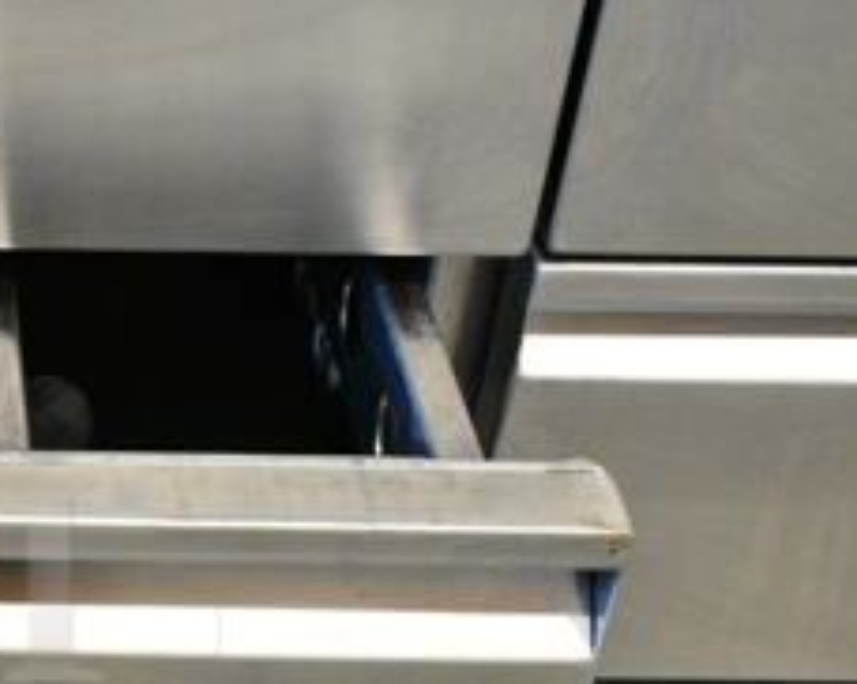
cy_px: 571
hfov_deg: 19.2
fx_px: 2389
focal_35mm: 94
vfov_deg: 16.2
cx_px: -173
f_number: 5.6
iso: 6400
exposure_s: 1/200
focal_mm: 25
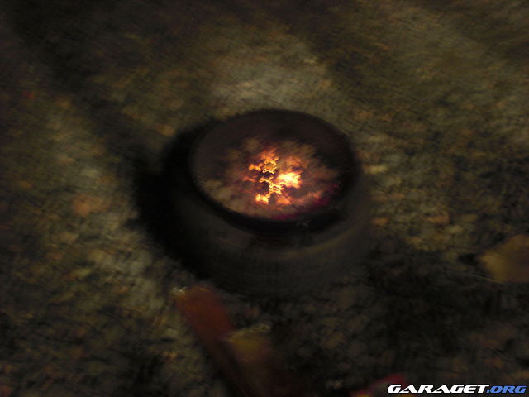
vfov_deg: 37.7
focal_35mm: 38
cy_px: 198
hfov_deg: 49.0
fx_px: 581
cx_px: 264
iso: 200
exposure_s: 1/2
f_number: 3.1
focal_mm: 6.3
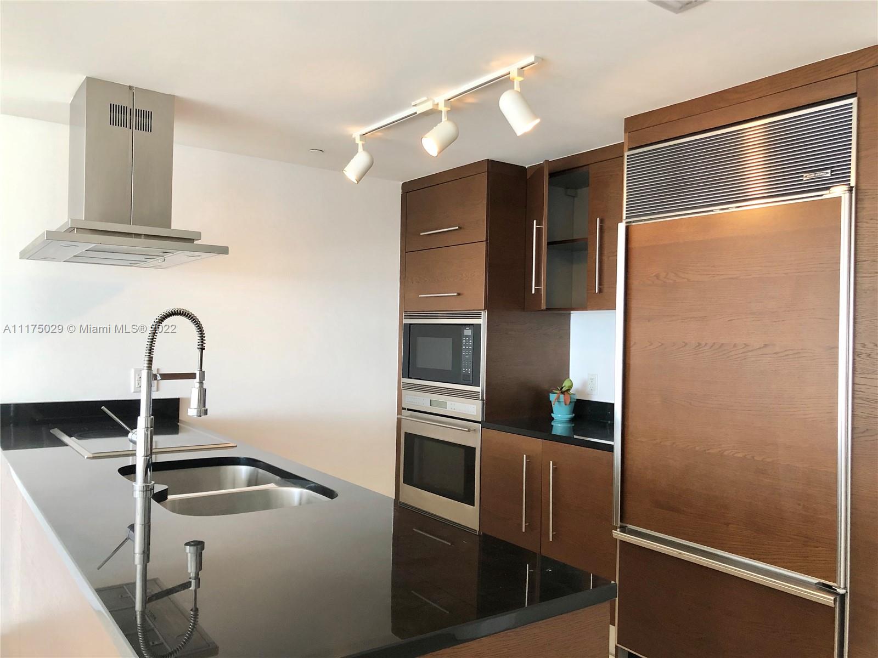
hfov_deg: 63.4
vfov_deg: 49.7
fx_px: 710
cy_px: 329
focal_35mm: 28
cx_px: 439
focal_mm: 4
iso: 40
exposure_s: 1/30
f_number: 1.8
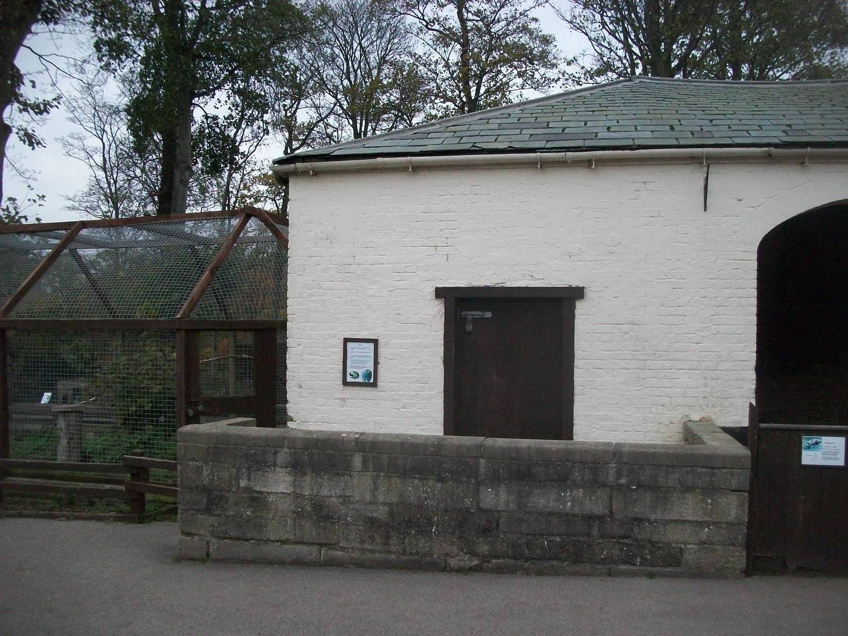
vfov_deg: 44.2
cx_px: 424
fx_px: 784
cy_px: 318
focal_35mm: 32
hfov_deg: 56.8
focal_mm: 5.7
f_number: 2.9
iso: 348
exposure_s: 1/500
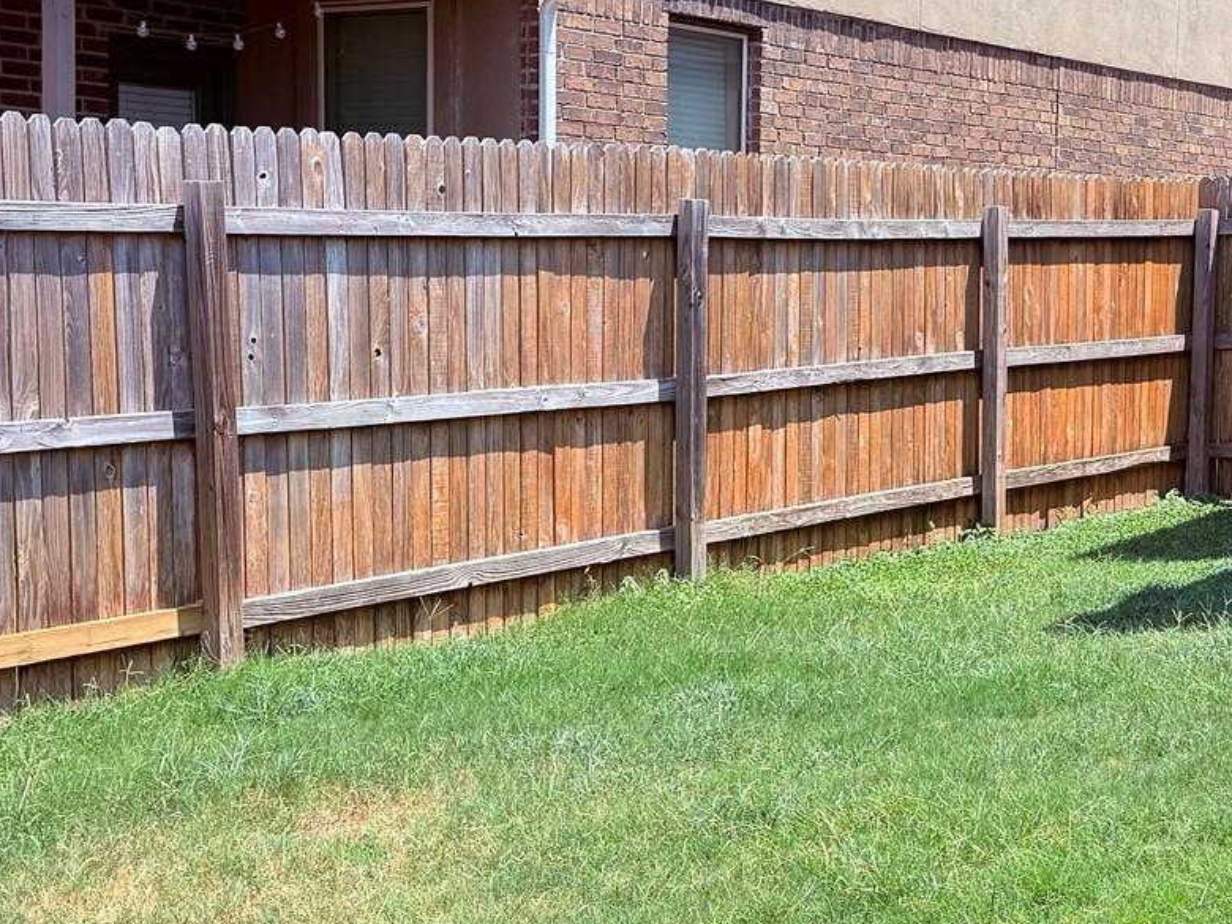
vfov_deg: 23.3
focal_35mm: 63
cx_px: 839
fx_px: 2242
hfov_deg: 30.5
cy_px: 426
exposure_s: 1/1437
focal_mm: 6.76
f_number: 1.78
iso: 100
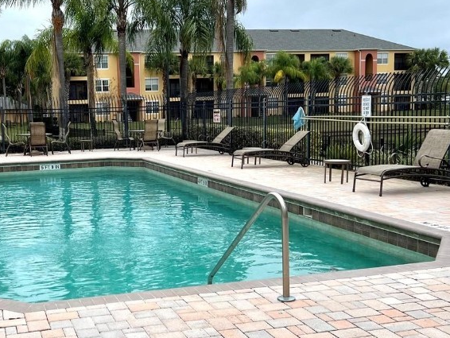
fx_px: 611
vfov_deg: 30.9
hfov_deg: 39.7
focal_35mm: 47
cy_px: 181
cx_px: 135
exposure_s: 1/1431
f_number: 1.5
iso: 50
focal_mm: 5.7
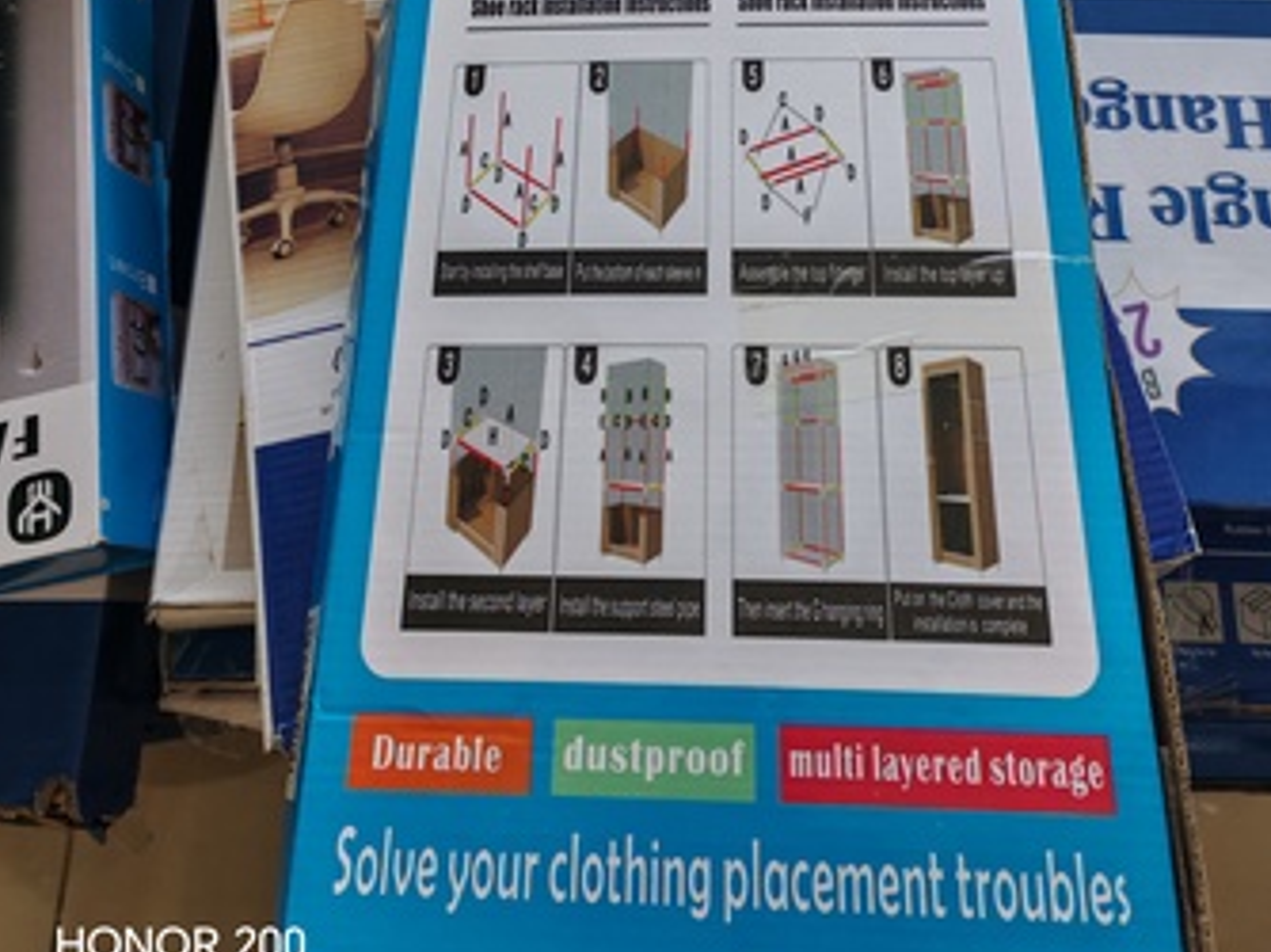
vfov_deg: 36.8
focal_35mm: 37
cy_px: 143
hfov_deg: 50.2
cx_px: 645
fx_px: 1358
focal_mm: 5.52
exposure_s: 1/130
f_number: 1.95
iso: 50
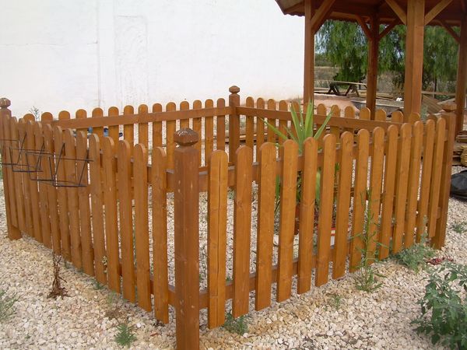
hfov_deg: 49.0
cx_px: 234
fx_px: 513
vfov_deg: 37.7
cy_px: 175
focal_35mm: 38
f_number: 4.6
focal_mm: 6.3
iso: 50
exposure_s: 1/324
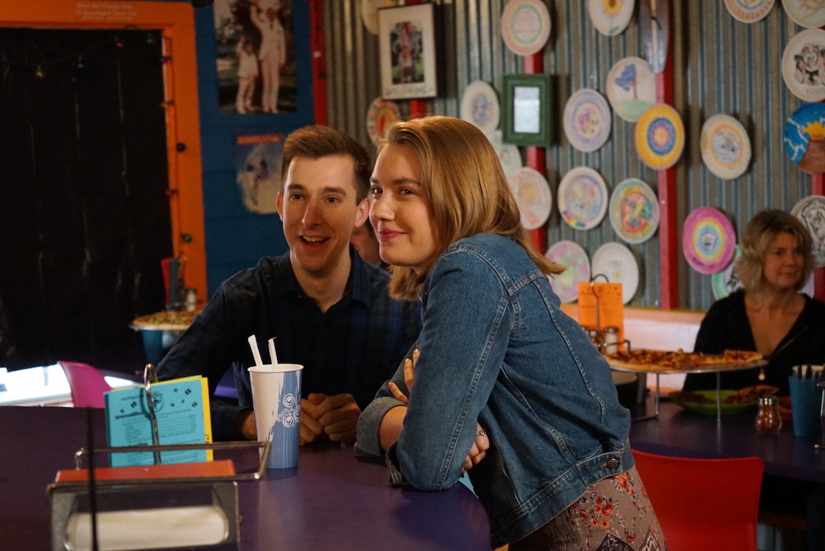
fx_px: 1605
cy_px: 276
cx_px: 412
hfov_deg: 28.8
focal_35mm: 70
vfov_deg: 19.5
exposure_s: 1/50
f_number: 5.6
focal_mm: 70
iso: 6400
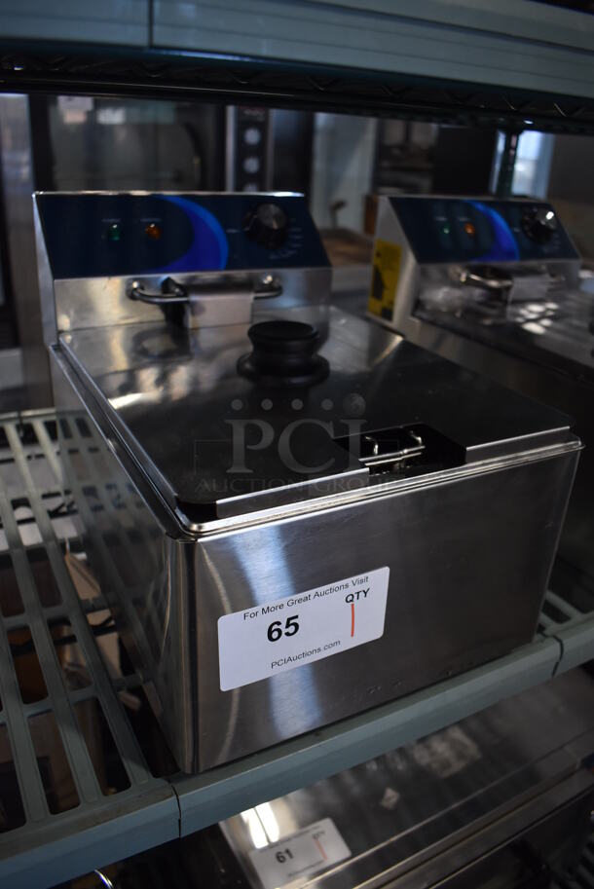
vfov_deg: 67.3
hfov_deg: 48.0
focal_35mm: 27
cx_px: 297
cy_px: 444
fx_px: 667
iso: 800
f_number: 3.5
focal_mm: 18
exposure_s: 1/125
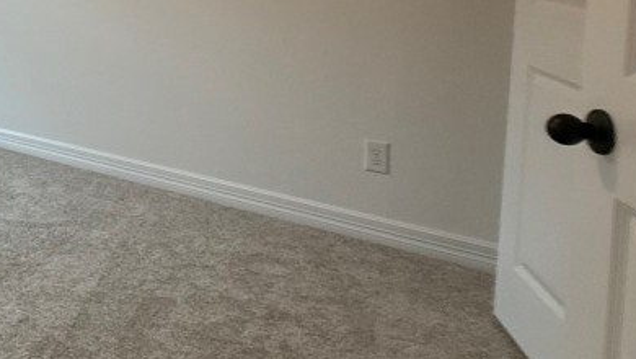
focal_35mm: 40
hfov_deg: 42.5
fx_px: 675
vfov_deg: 27.5
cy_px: -26
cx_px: -20
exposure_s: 1/120
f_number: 2.2
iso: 200
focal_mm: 2.22
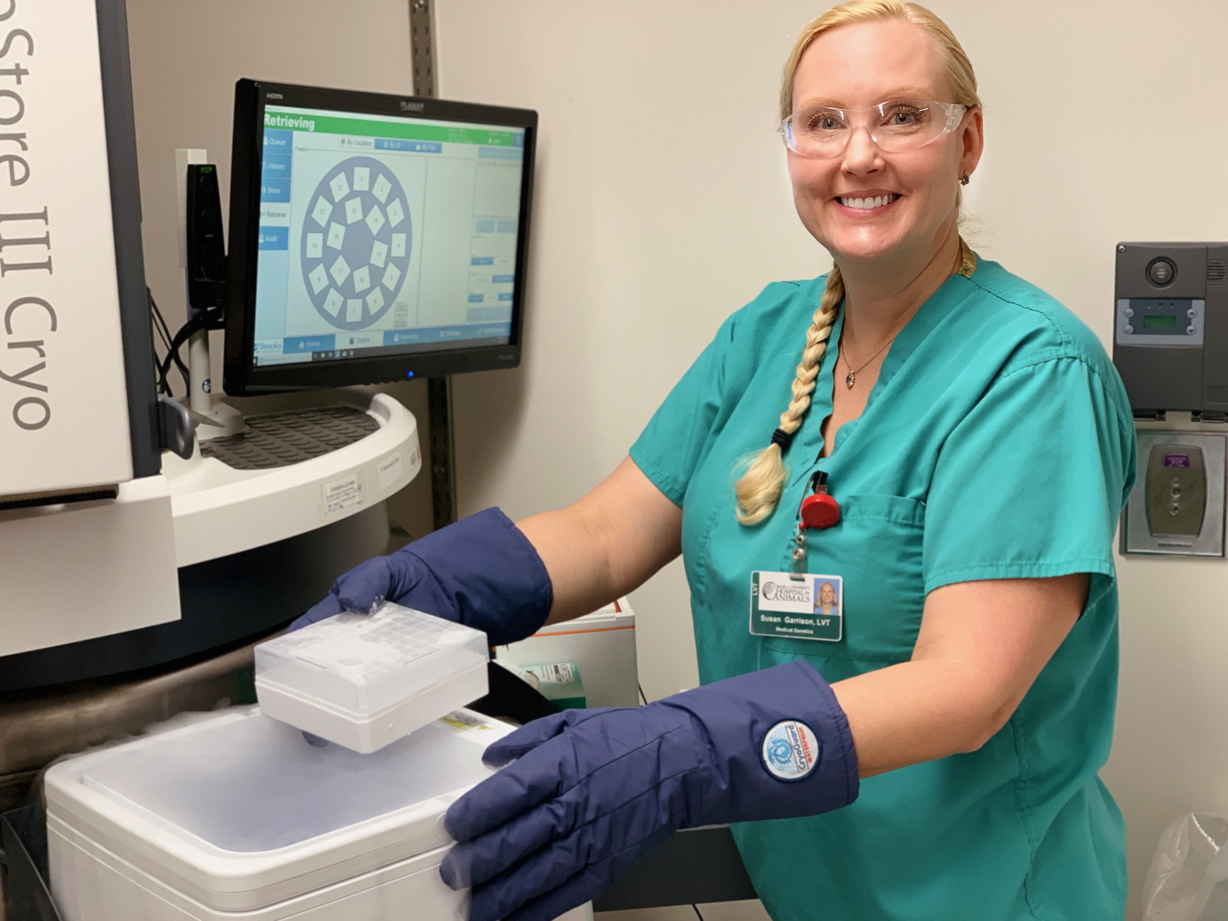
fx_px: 1845
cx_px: 614
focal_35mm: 52
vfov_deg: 28.0
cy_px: 460
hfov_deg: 36.8
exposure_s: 1/60
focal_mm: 6
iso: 100
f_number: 2.4
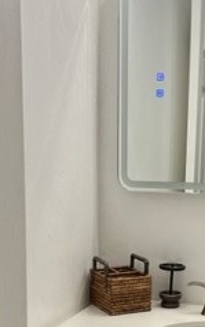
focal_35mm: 74
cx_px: 143
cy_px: 257
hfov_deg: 17.6
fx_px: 661
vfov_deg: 27.3
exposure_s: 1/120
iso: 80
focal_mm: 5.1
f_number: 1.6
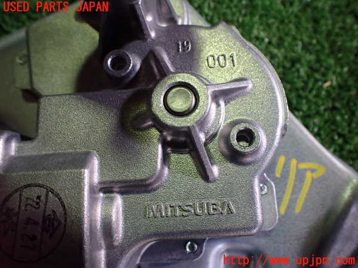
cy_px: 134
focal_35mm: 30
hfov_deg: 60.0
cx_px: 179
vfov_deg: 46.8
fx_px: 310
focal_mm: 5.4
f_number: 2.3
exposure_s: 1/125
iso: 400
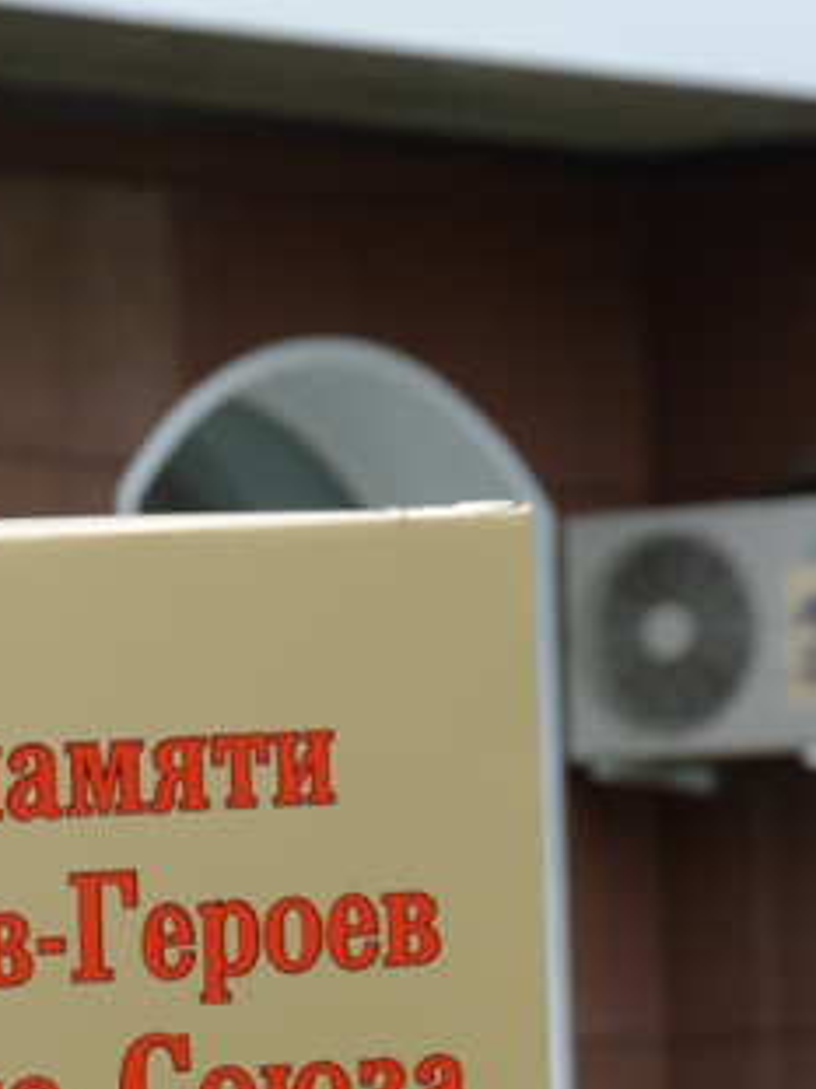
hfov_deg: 3.8
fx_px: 12321
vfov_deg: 5.1
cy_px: 1057
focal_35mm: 392
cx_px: -431
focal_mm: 75
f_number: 5.6
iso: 125
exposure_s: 1/125
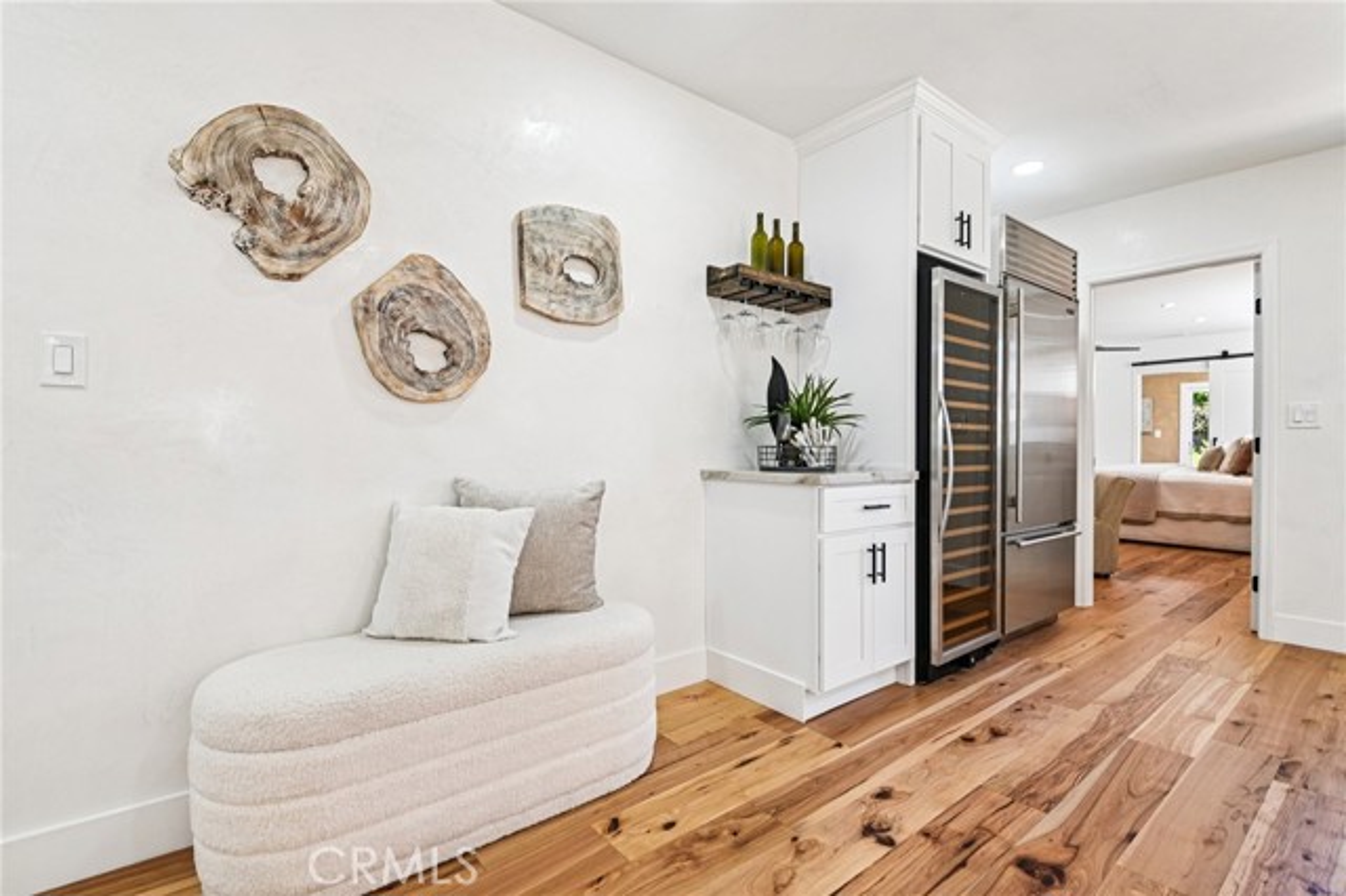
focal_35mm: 17
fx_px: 635
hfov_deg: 93.3
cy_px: 448
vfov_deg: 70.4
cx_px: 673
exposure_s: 1/13
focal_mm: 17
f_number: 8
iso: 250
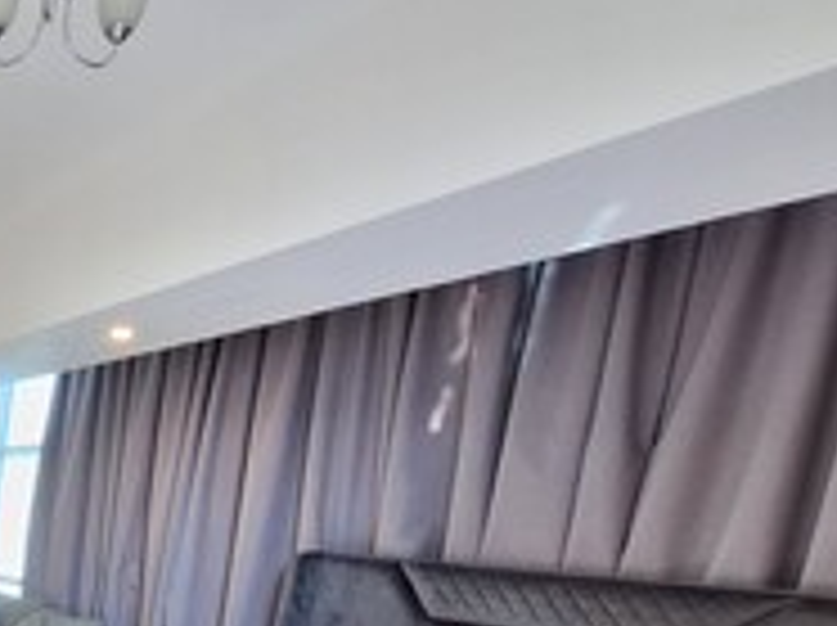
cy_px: 714
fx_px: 773
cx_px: -115
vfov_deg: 36.2
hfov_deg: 42.5
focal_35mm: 32
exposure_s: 1/50
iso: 80
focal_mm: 1.74
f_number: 2.2
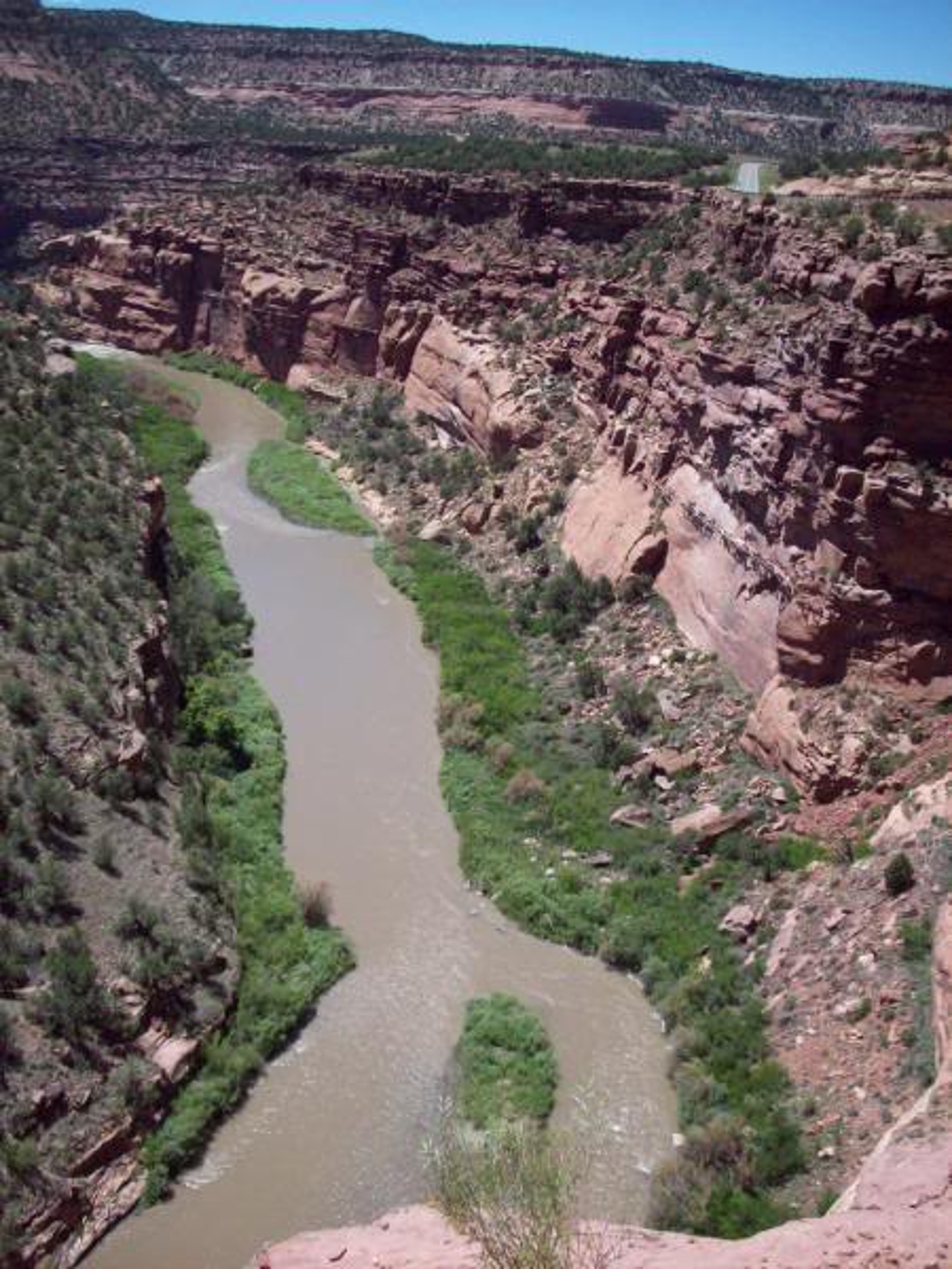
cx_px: 476
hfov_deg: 38.7
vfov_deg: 50.1
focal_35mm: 37
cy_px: 634
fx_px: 1357
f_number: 5.6
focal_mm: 6.2
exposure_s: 1/349
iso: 80
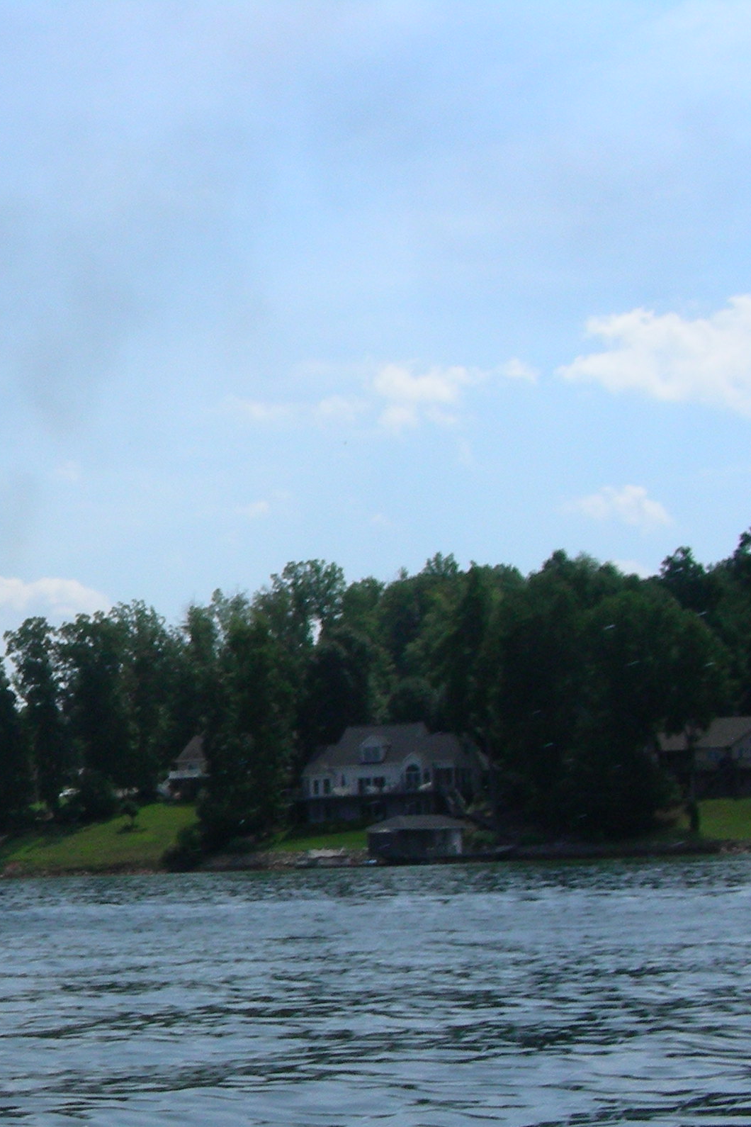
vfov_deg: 28.7
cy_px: 748
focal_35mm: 70
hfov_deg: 18.4
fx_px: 2190
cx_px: -158
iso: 50
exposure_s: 1/772
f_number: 5.6
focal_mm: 6.3
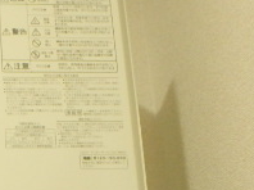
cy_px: 227
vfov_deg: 20.2
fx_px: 498
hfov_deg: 26.9
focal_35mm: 68
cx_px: -5
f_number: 3.5
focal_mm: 3.7
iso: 500
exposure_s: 1/30
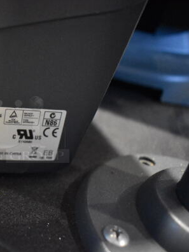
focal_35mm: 40
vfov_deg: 46.8
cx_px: -1
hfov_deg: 32.9
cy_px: 129
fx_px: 291
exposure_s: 1/125
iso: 8000
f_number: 3.5
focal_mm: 18
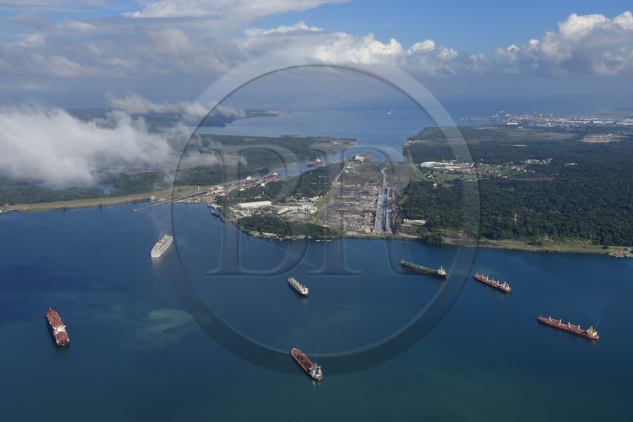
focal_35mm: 38
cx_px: 316
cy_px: 211
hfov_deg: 50.7
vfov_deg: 35.0
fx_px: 668
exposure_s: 1/800
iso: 320
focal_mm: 38
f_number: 11
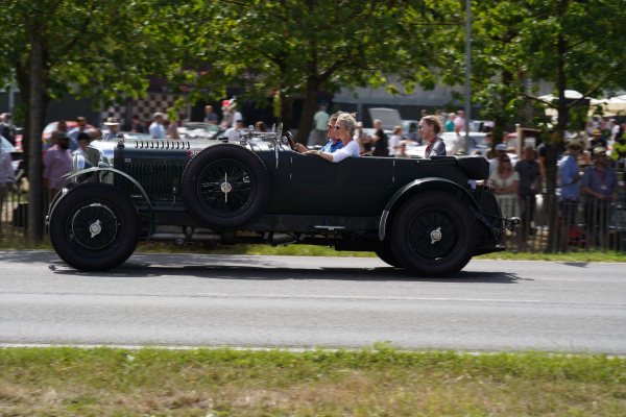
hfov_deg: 16.8
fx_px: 2121
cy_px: 208
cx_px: 313
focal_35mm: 122
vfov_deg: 11.2
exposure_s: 1/500
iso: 100
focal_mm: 122
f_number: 5
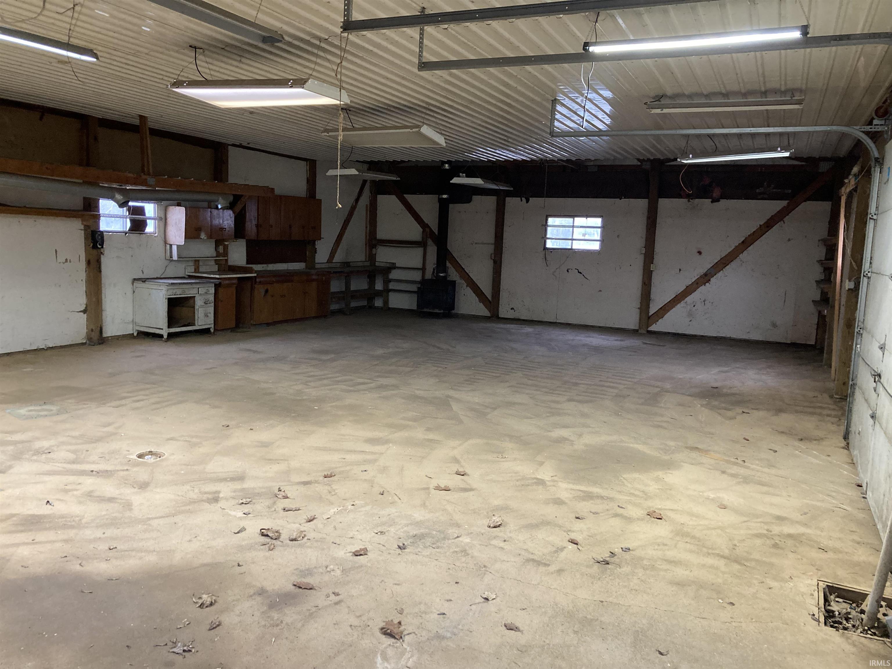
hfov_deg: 63.4
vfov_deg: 49.7
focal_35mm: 28
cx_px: 446
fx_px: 722
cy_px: 334
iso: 250
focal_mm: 3.99
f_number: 1.8
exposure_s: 1/60
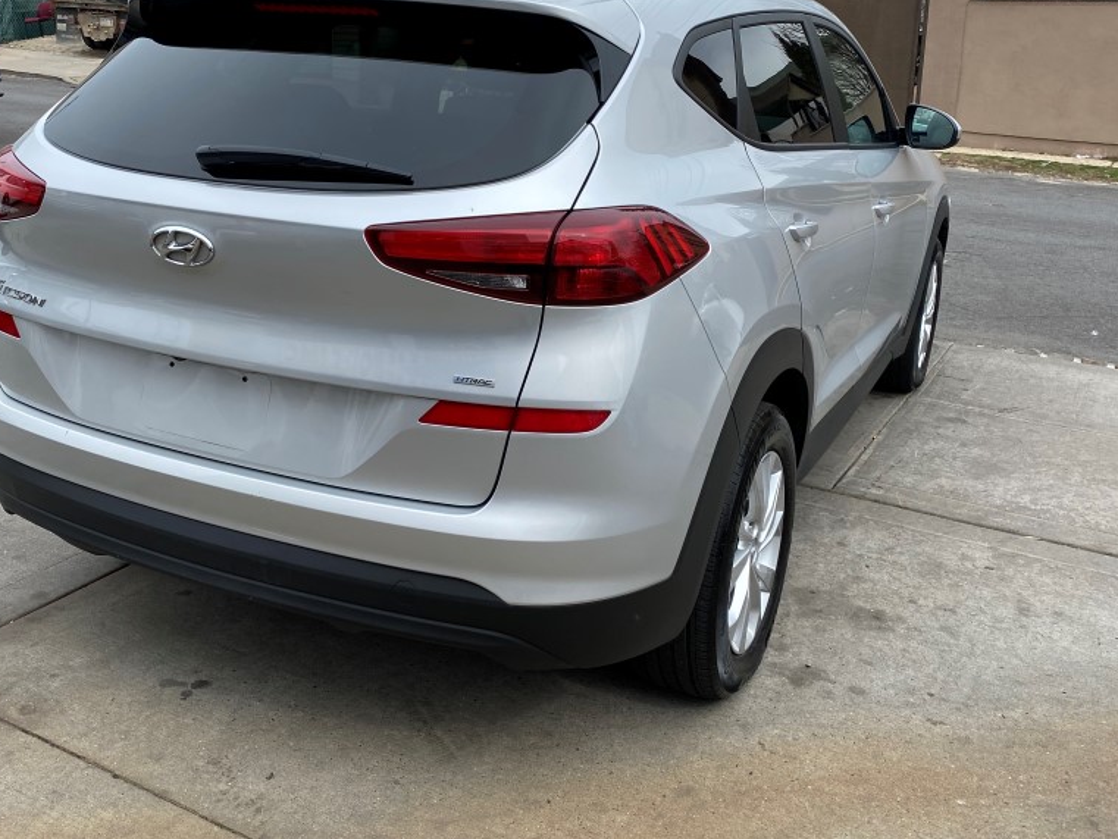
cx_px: 519
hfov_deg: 52.6
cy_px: 347
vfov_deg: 40.6
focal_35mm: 35
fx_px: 1131
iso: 32
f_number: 1.8
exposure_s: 1/1274
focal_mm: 4.25
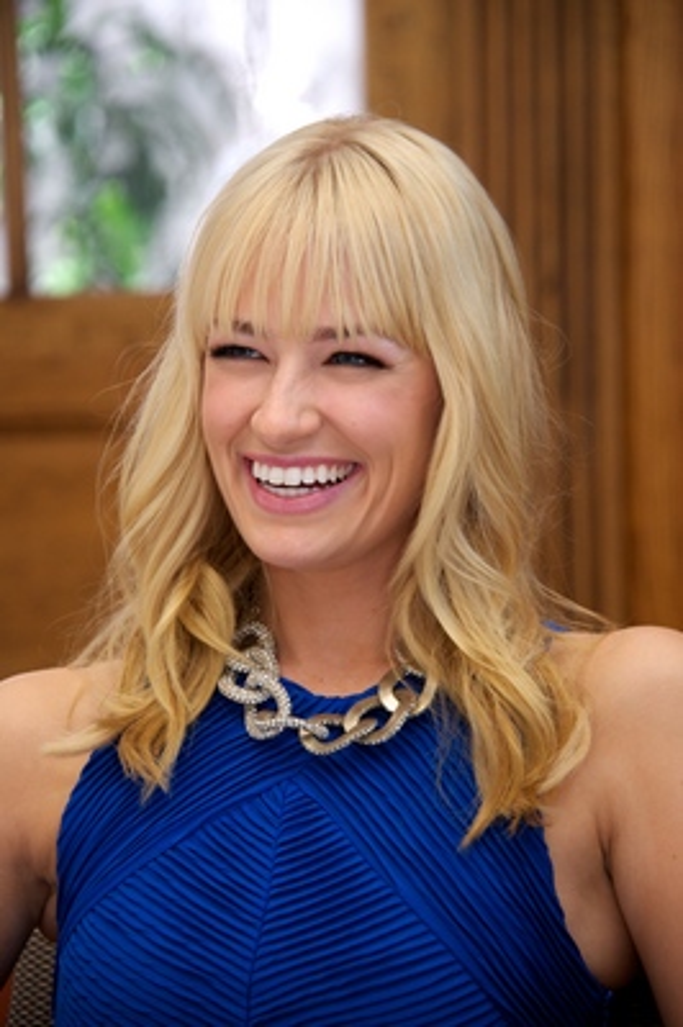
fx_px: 4133
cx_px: 342
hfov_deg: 9.4
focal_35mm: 145
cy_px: 514
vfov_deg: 14.2
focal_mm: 145
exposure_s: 1/60
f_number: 6.3
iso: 800
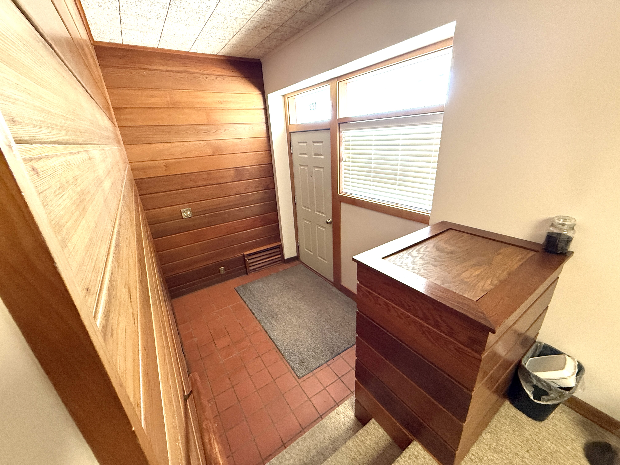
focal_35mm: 14
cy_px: 232
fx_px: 251
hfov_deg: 102.1
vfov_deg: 85.7
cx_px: 310
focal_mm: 2.22
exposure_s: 1/60
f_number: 2.2
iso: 400
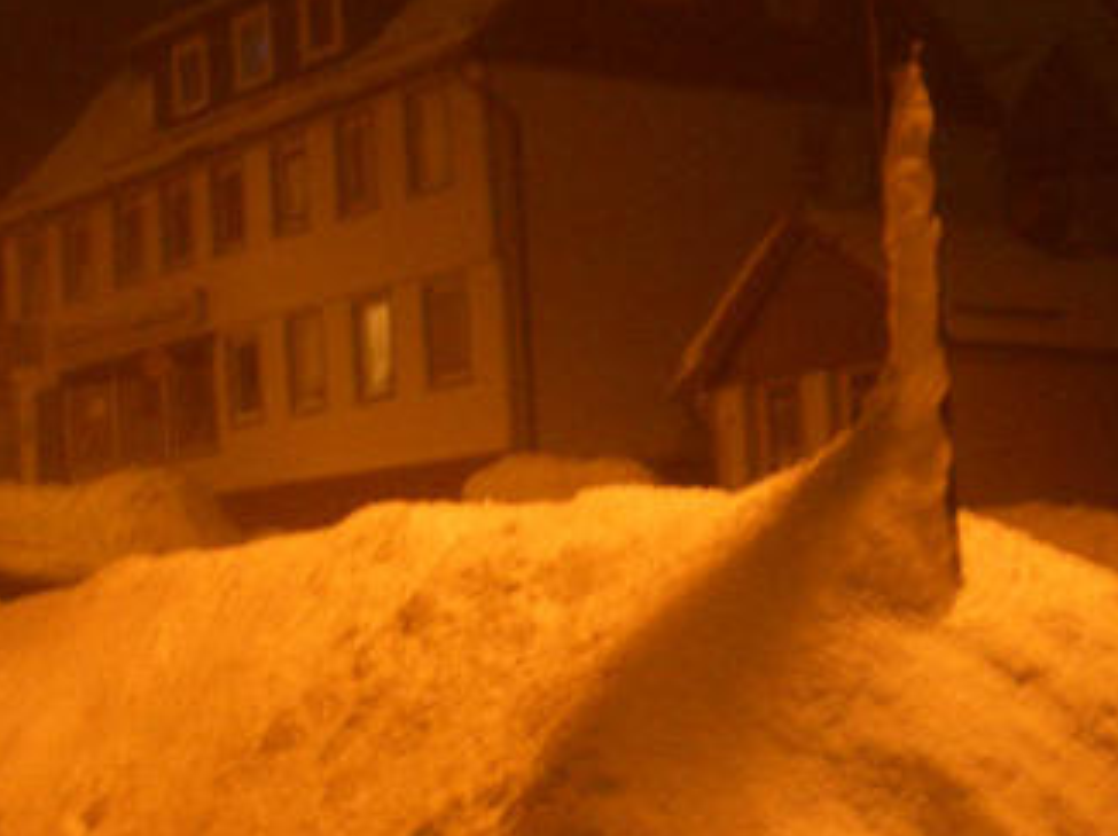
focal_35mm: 69
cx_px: 433
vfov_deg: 21.1
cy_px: 650
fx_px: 2226
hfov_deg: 28.1
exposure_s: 1/1.67
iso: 100
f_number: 2.6
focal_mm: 5.8
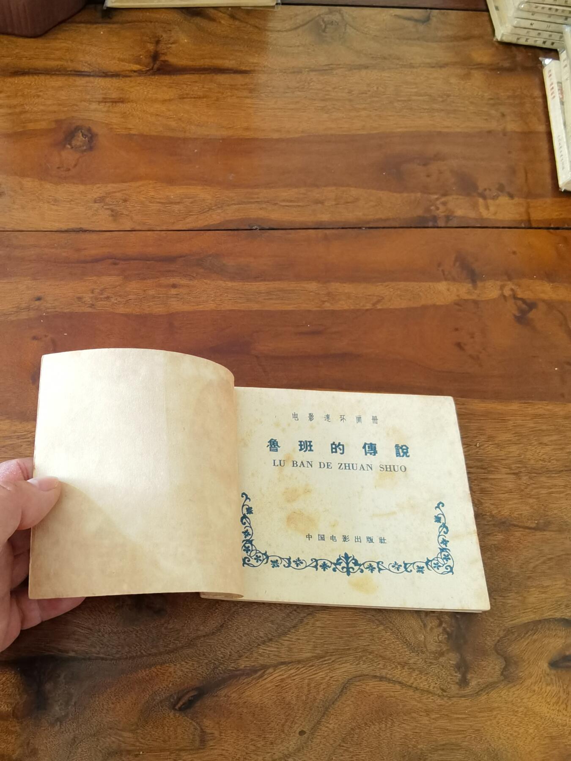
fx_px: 594
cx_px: 286
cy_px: 380
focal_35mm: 27
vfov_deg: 65.3
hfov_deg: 51.4
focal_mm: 2.26
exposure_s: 1/40
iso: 160
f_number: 2.2
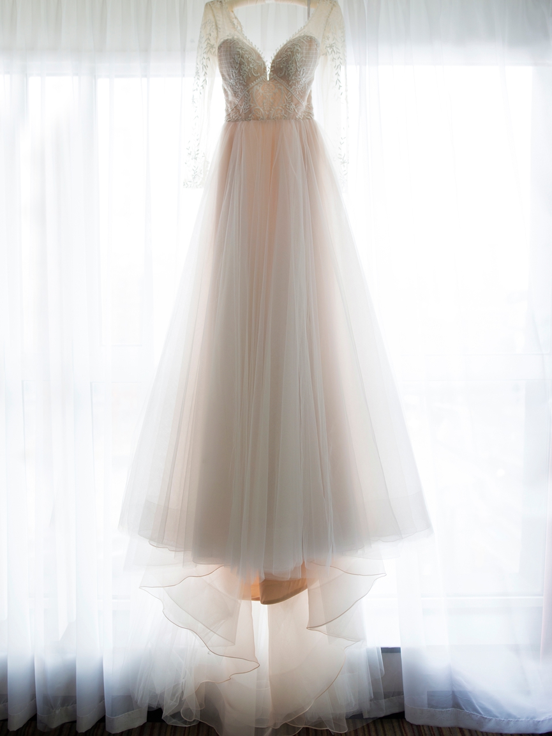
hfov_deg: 51.4
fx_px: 574
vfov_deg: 65.1
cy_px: 328
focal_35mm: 27
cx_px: 269
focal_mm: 24
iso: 400
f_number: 2
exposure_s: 1/100
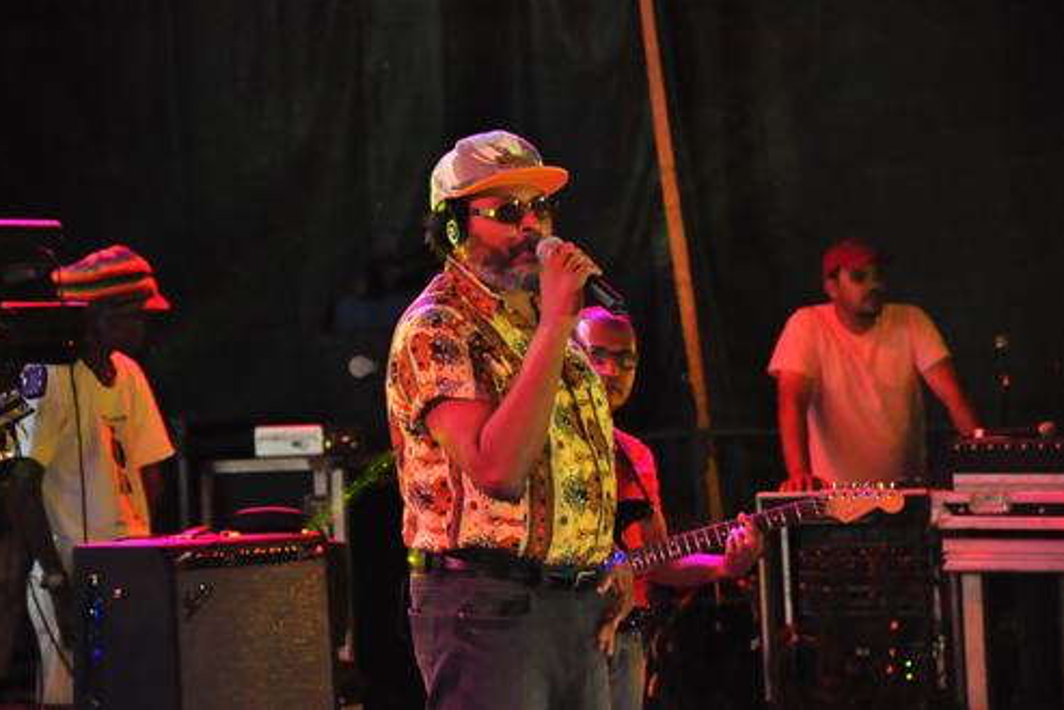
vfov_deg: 8.6
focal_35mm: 160
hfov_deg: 12.9
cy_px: 354
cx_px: 531
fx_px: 4715
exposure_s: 1/80
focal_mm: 105
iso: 3200
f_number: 6.3
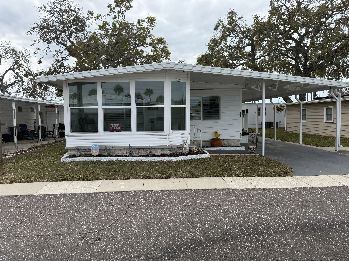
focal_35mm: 24
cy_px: 130
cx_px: 174
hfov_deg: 71.6
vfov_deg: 56.8
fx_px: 242
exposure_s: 1/4167
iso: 80
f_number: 1.78
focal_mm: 6.76
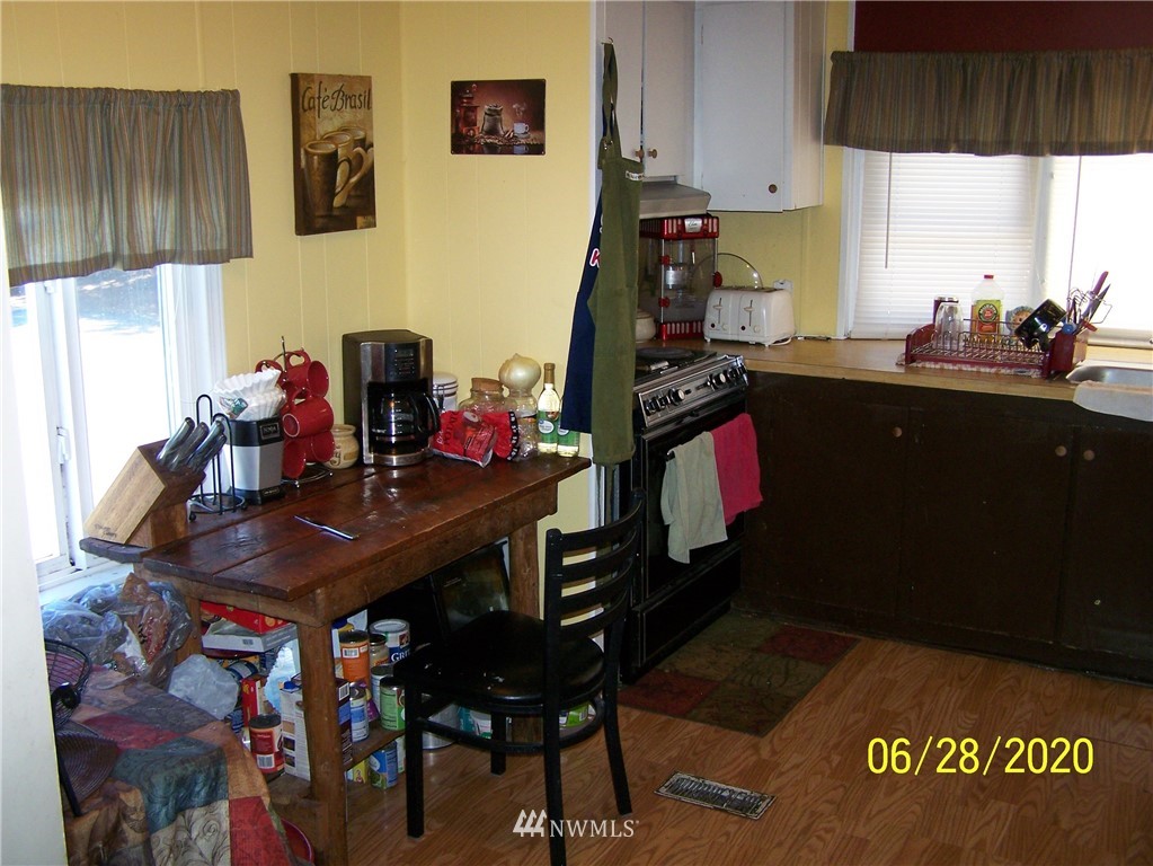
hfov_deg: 49.0
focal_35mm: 38
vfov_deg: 37.7
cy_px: 433
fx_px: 1266
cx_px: 576
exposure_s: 1/60
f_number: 2.8
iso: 160
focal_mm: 6.3
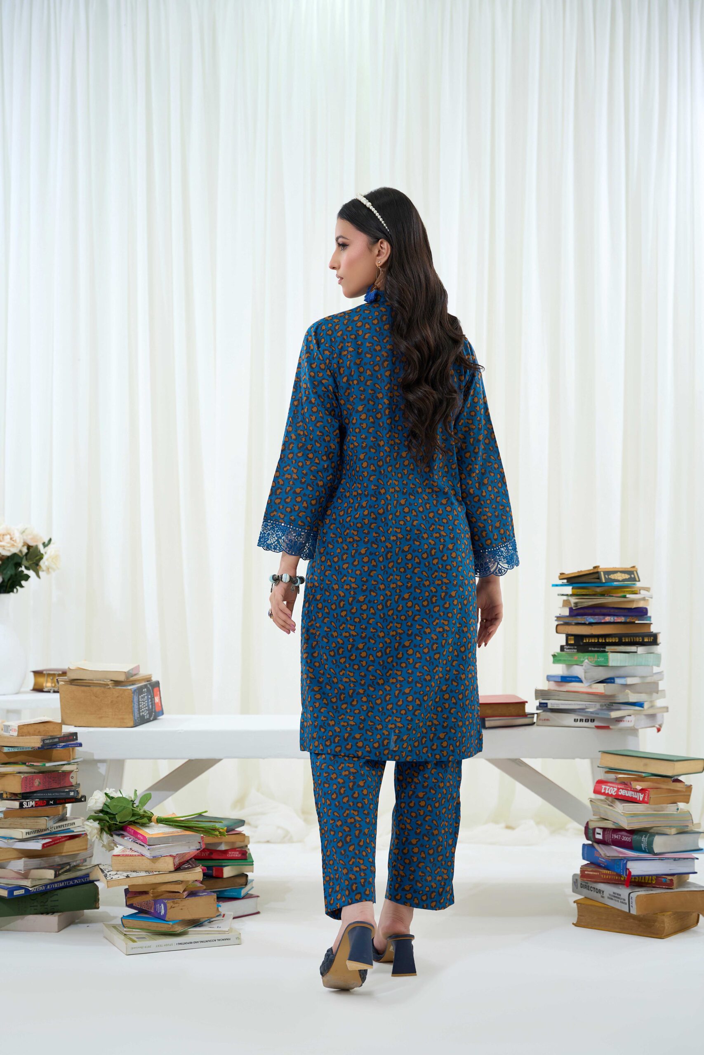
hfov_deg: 24.9
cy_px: 528
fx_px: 1592
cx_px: 352
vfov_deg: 36.7
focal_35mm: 54
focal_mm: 54.3
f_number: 3.2
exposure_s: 1/125
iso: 125
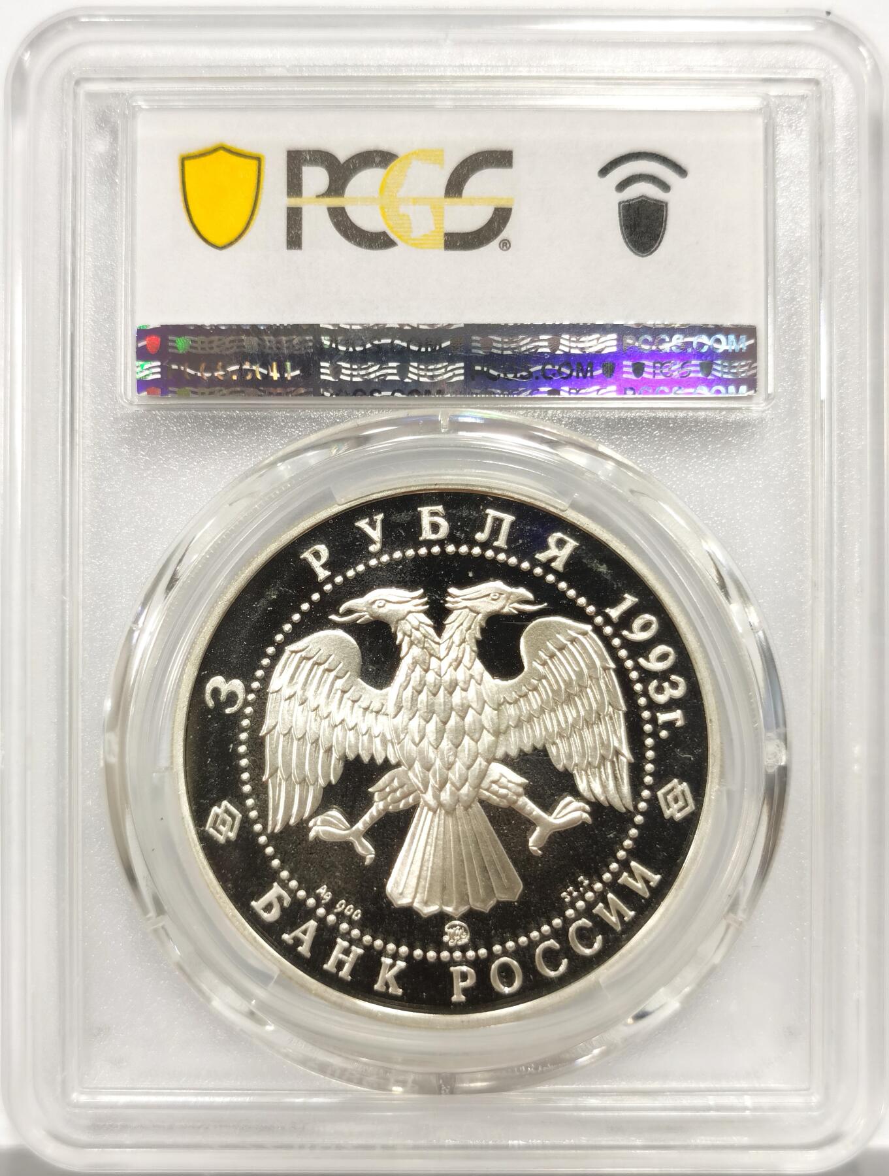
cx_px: 444
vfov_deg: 35.4
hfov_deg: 27.2
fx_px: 1840
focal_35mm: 54
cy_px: 588
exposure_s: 1/100
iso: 125
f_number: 16
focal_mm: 5.56
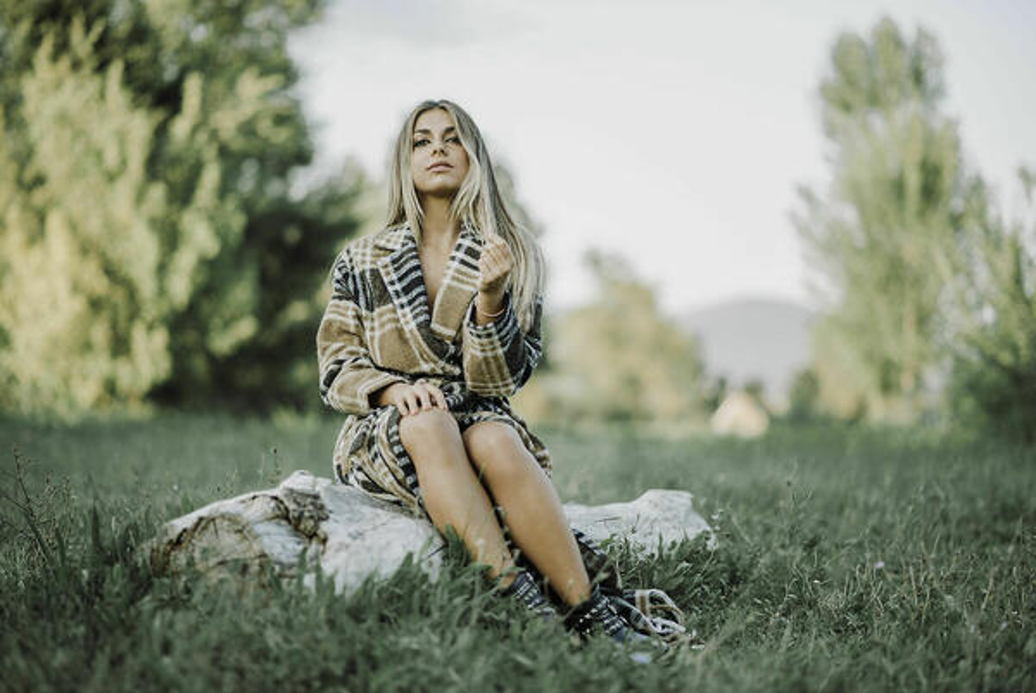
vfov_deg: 16.1
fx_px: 2448
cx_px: 518
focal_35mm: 85
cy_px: 346
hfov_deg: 23.9
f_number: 1.8
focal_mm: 85
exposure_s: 1/400
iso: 125
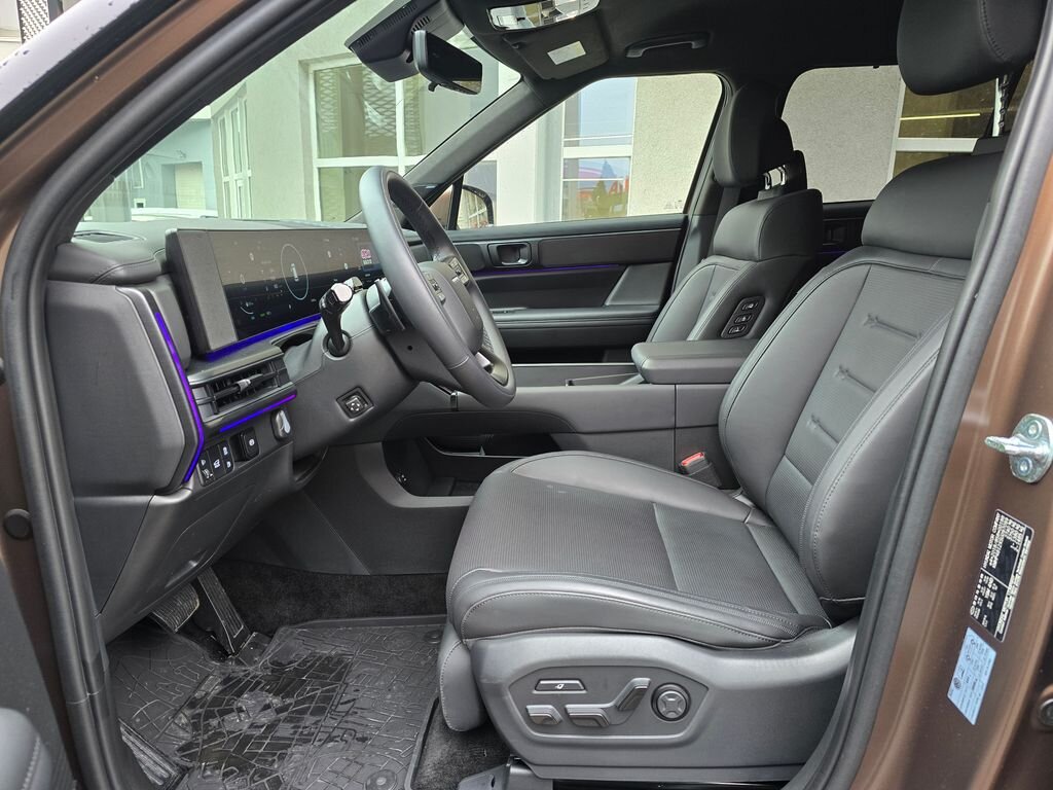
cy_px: 395
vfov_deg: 58.9
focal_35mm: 23
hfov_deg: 73.9
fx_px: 700
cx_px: 526
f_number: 1.7
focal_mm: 6.3
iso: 200
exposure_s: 1/100
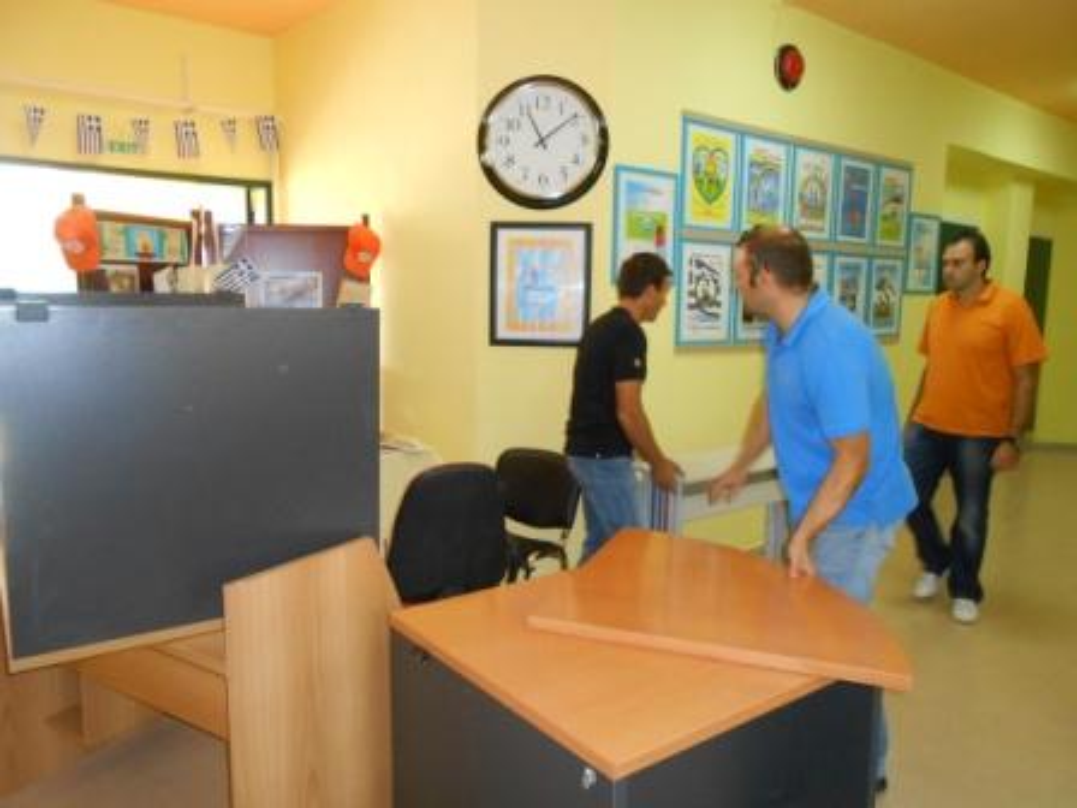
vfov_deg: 53.1
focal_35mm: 26
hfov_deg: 67.3
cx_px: 538
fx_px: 809
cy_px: 404
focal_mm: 4.6
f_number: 3.5
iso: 400
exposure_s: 1/25
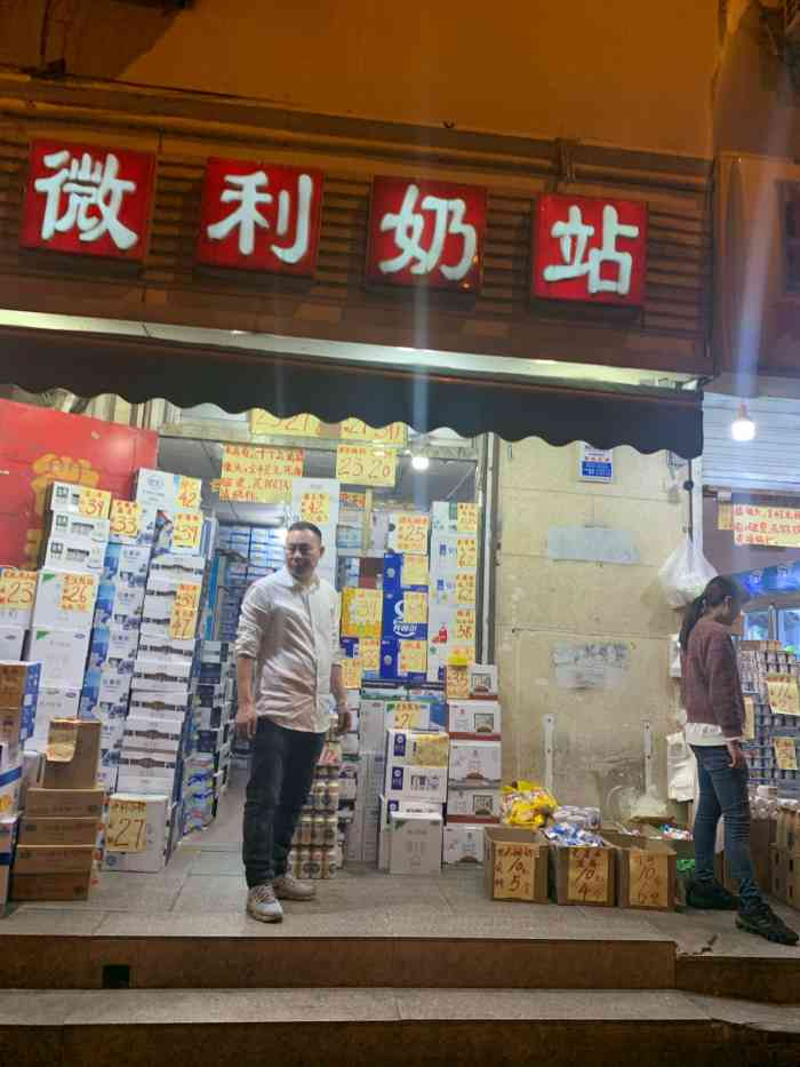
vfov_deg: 67.3
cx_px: 400
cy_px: 534
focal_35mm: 26
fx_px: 801
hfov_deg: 53.1
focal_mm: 4.25
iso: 64
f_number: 1.8
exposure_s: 1/50
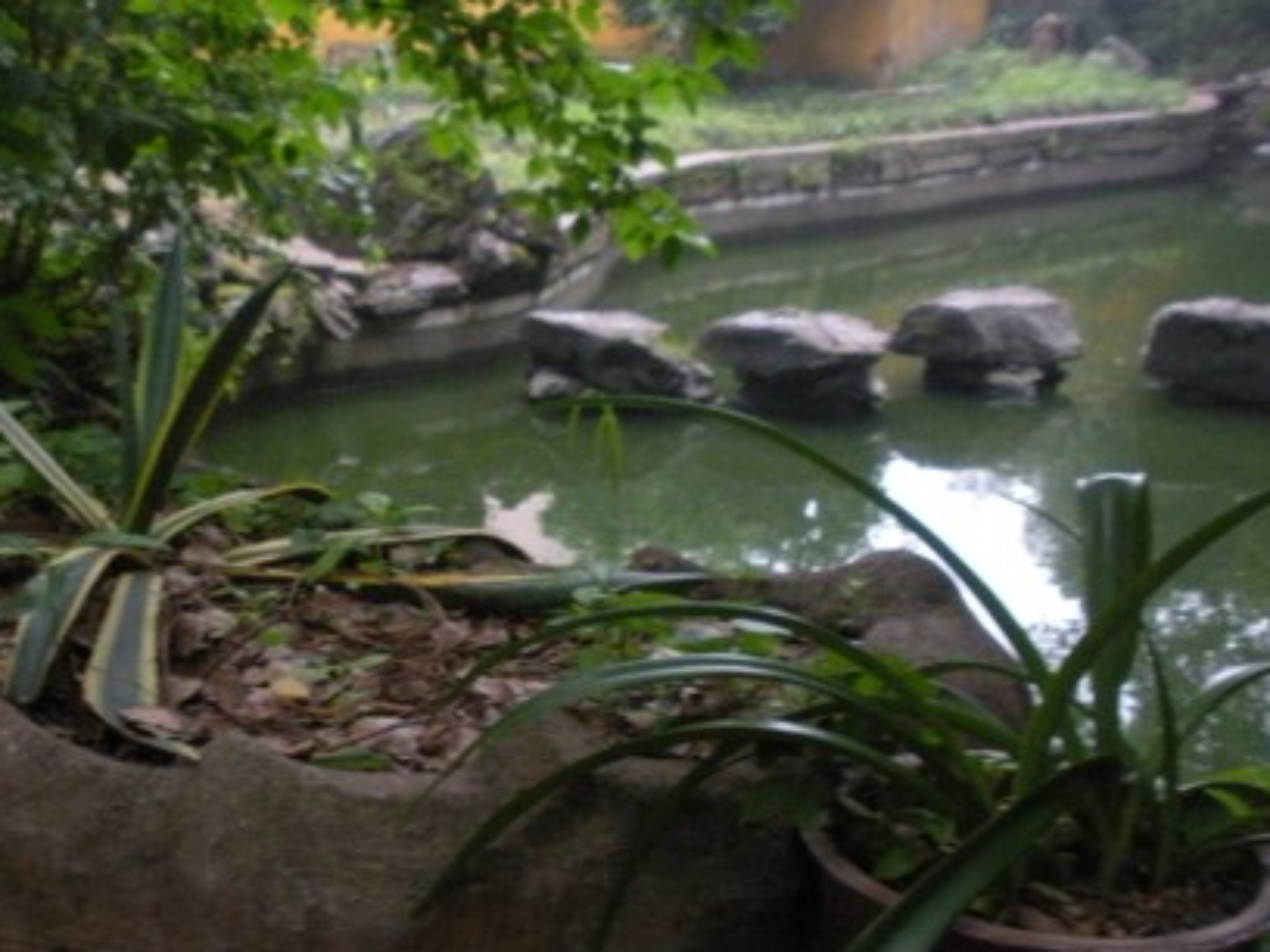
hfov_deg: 35.6
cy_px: 510
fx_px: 1944
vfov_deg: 27.5
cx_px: 367
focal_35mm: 53
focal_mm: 6.3
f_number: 3.5
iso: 400
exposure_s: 1/52.4
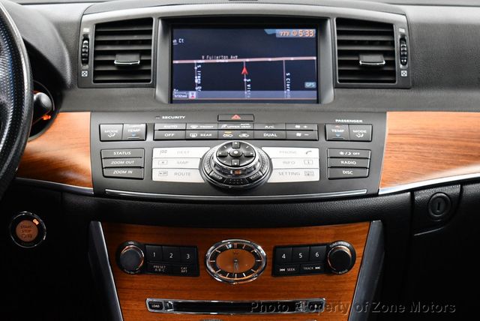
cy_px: 160
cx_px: 240
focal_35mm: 80
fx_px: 1068
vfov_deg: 17.1
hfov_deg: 25.3
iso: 4000
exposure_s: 1/60
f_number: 4.8
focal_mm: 40
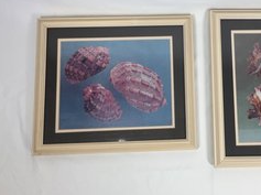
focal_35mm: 42
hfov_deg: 44.1
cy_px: 74
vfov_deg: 34.1
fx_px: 316
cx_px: 179
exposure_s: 1/120
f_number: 2.2
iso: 40
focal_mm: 4.15
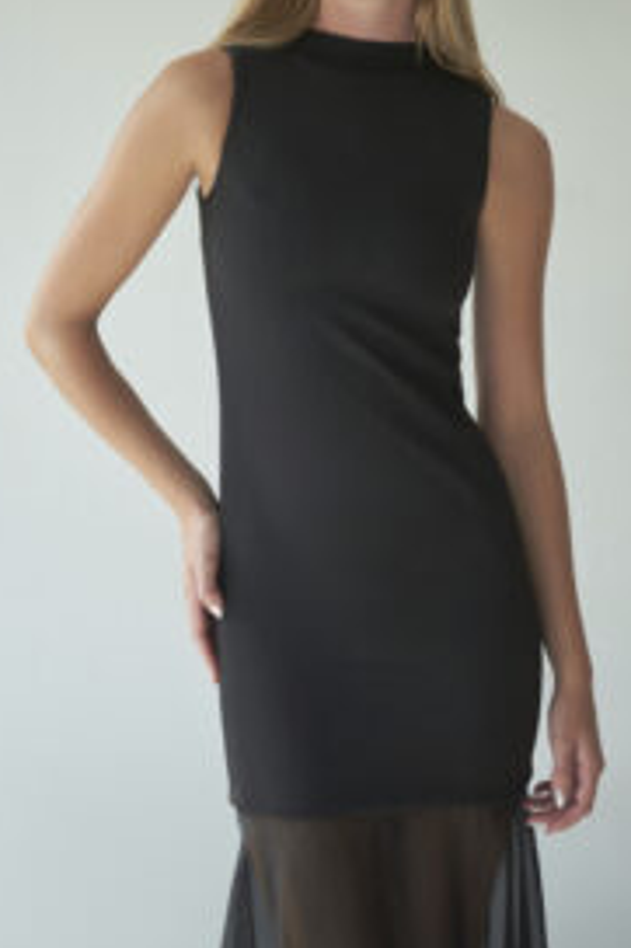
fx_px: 2132
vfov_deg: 24.9
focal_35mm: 81
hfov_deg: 16.8
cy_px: 293
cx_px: 357
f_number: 2.8
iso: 500
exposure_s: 1/400
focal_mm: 55
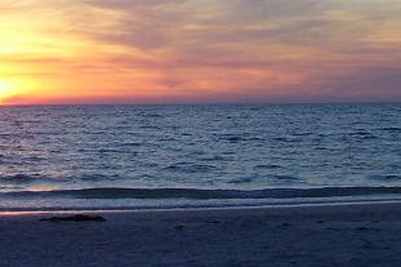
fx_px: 1236
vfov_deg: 12.2
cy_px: 26
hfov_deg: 17.5
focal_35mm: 111
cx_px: -95
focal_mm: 6
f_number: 2.7
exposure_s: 1/180
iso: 80
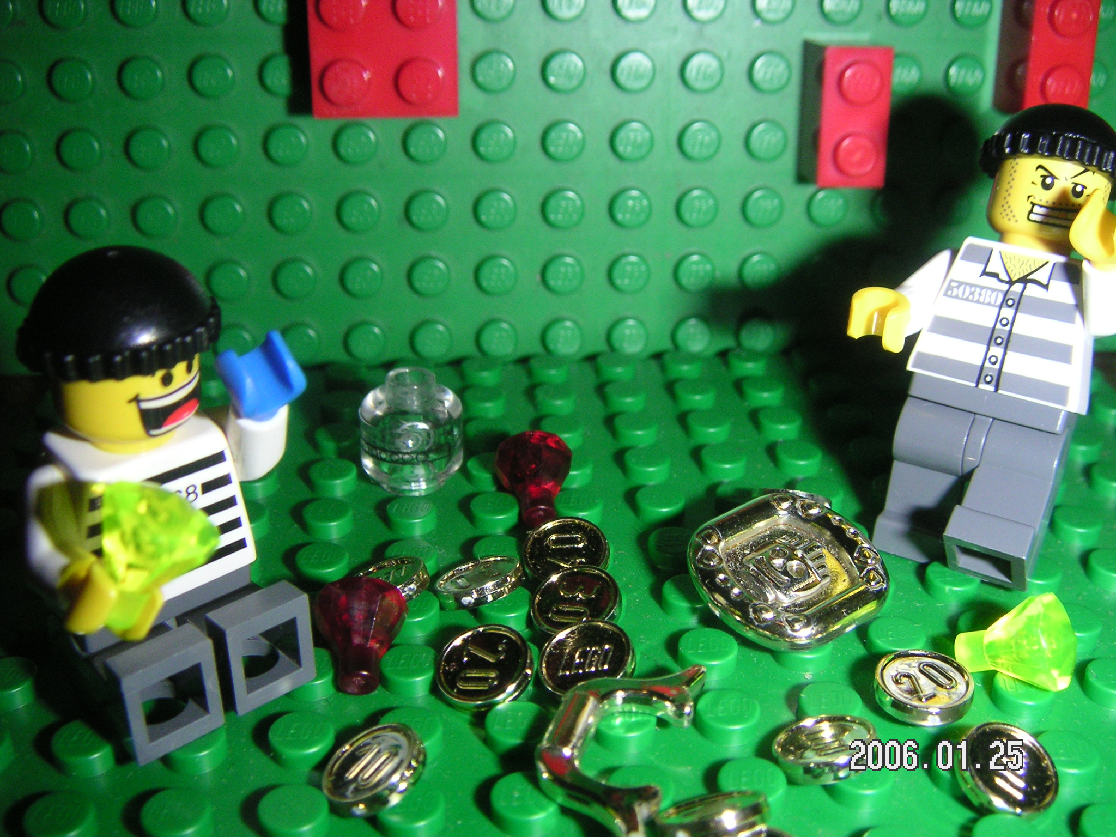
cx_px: 558
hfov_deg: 49.0
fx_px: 1225
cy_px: 418
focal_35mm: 38
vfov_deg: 37.7
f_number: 6.7
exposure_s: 1/45
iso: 160
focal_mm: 6
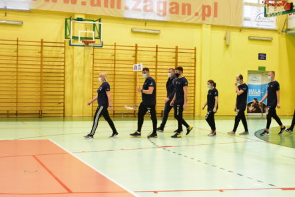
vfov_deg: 21.2
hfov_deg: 31.3
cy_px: 90
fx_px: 524
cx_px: 188
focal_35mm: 64
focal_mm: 30
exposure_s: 1/80
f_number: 4.2
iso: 2000
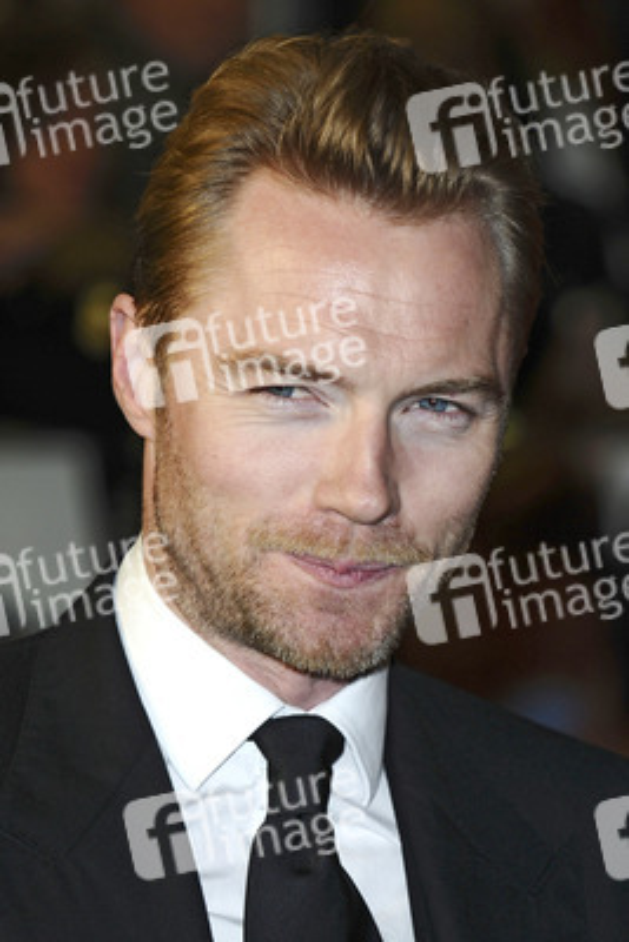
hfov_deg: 7.0
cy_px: 471
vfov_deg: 10.5
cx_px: 314
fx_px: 5106
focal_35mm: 195
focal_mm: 130
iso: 320
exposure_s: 1/250
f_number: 4.5
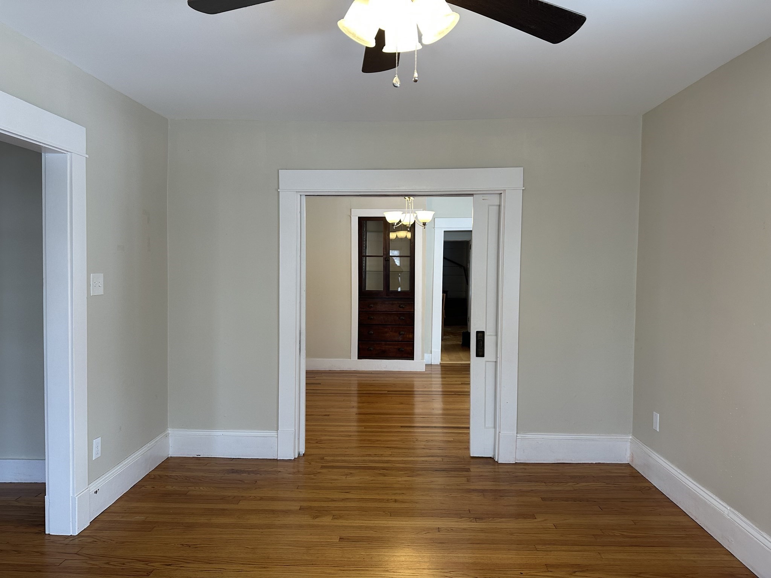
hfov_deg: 71.6
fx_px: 535
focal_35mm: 24
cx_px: 386
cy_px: 289
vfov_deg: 56.8
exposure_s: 1/120
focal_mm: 6.86
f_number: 1.78
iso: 125
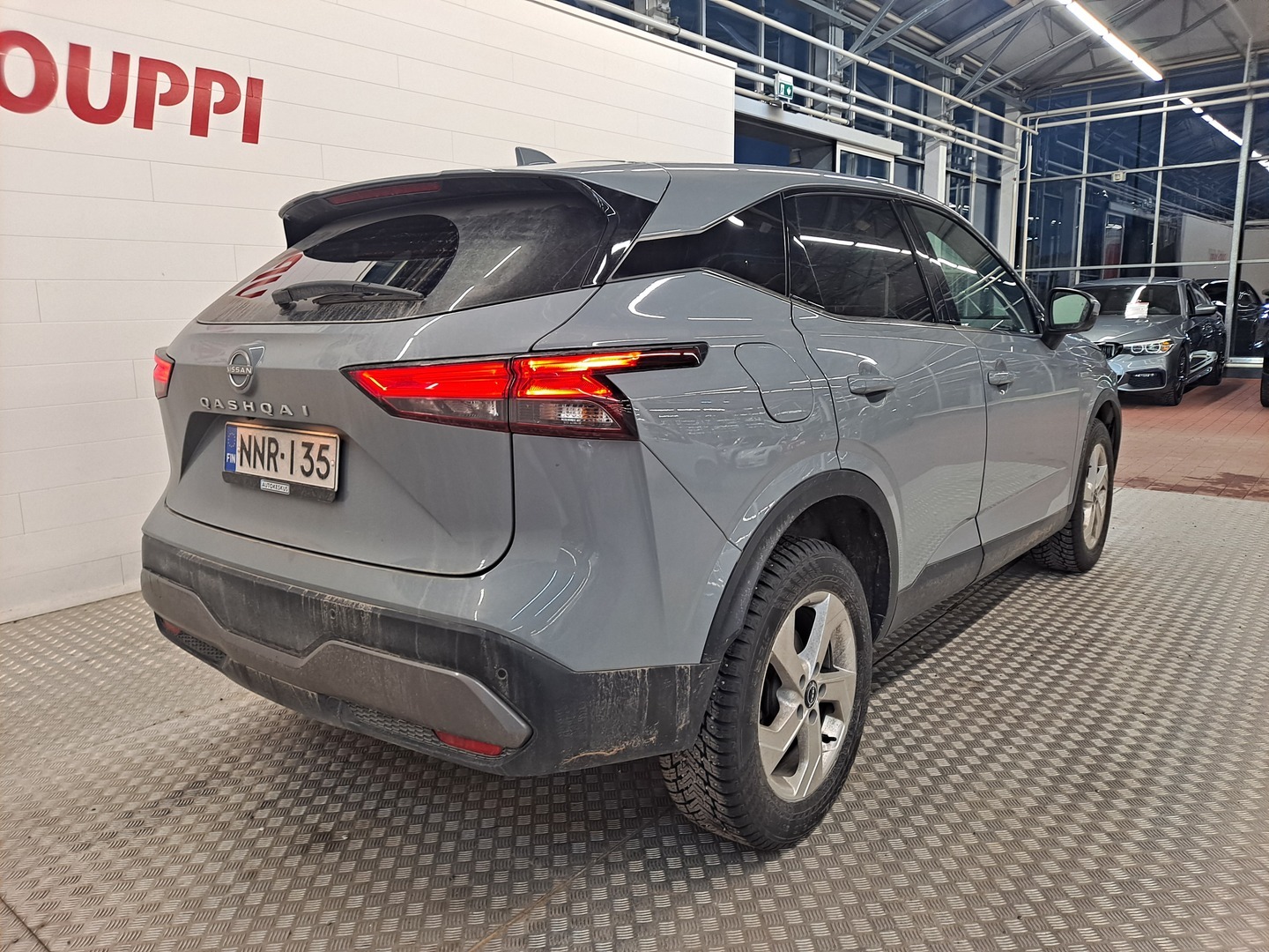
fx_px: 916
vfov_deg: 54.9
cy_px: 476
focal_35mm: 25
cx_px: 634
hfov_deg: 69.4
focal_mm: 4.6
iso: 125
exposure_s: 1/50
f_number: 2
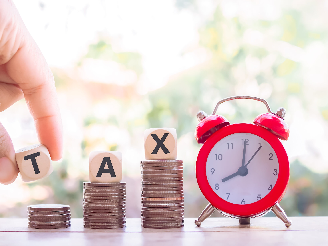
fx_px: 569
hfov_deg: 32.2
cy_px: 130
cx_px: 162
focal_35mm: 60
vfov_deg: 24.4
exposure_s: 1/200
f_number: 2.8
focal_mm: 25
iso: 250
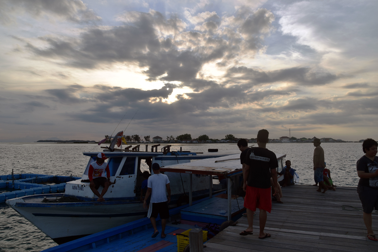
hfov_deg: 67.4
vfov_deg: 47.9
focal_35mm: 27
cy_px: 126
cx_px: 189
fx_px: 283
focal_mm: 18
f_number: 9
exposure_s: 1/320
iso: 100
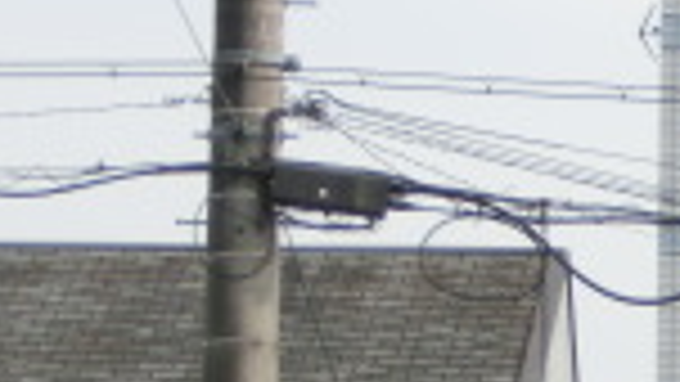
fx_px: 5843
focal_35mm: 324
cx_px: 1180
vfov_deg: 3.7
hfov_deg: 6.5
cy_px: 607
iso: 80
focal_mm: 12.1
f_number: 4.7
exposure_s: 1/400
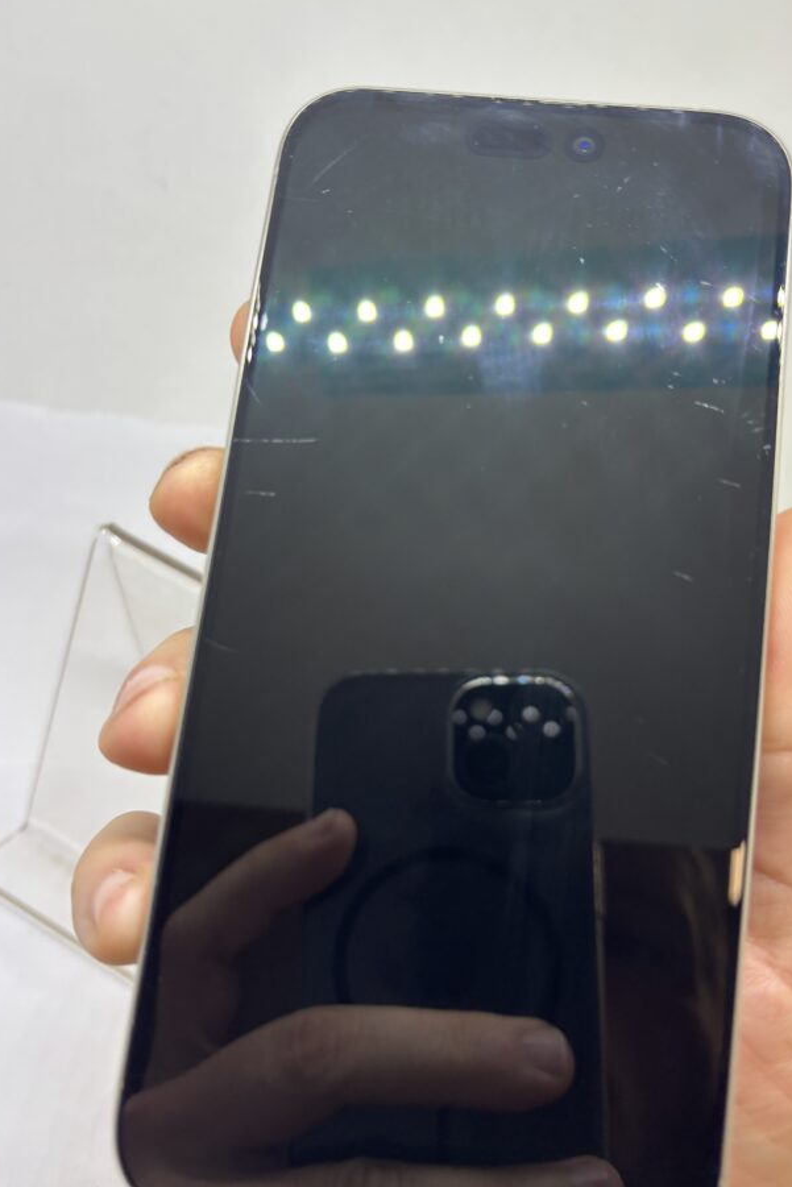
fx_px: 924
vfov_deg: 65.5
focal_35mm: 28
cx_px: 426
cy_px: 580
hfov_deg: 46.4
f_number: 1.6
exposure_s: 1/100
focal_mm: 5.96
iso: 100
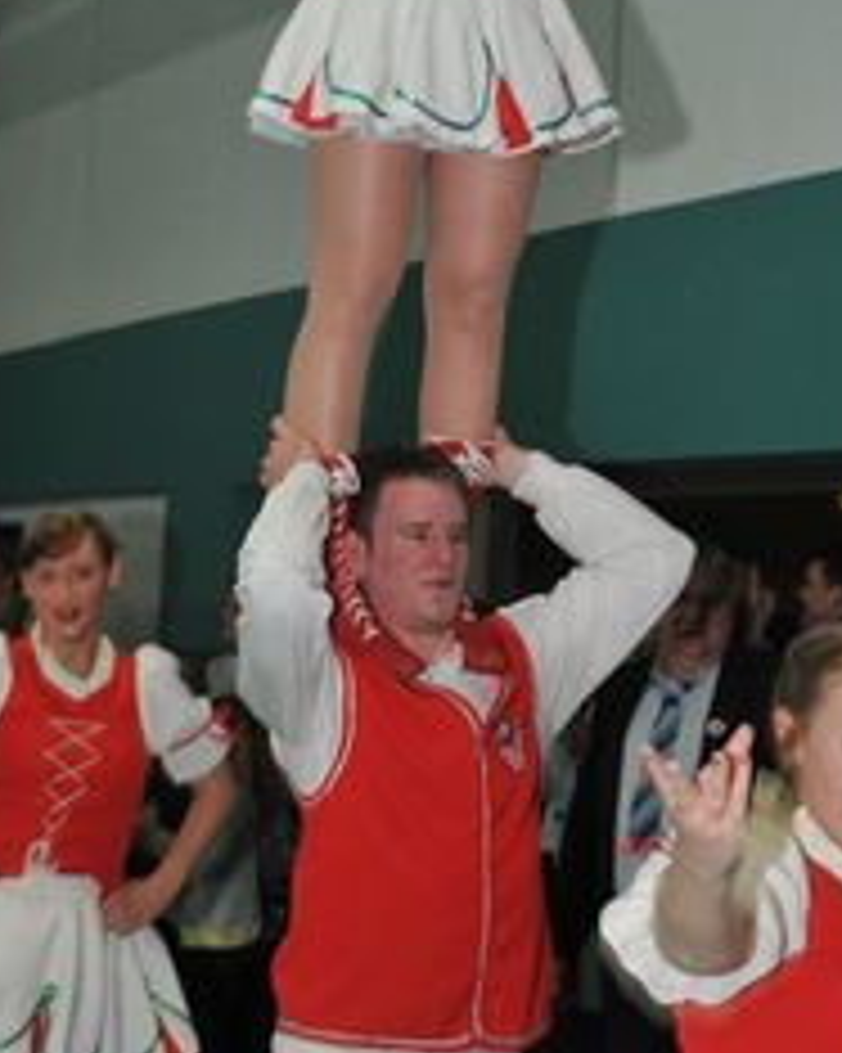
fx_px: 2992
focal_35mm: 96
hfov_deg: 16.0
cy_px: 126
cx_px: 279
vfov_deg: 19.6
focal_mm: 32
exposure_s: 1/60
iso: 500
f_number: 5.6
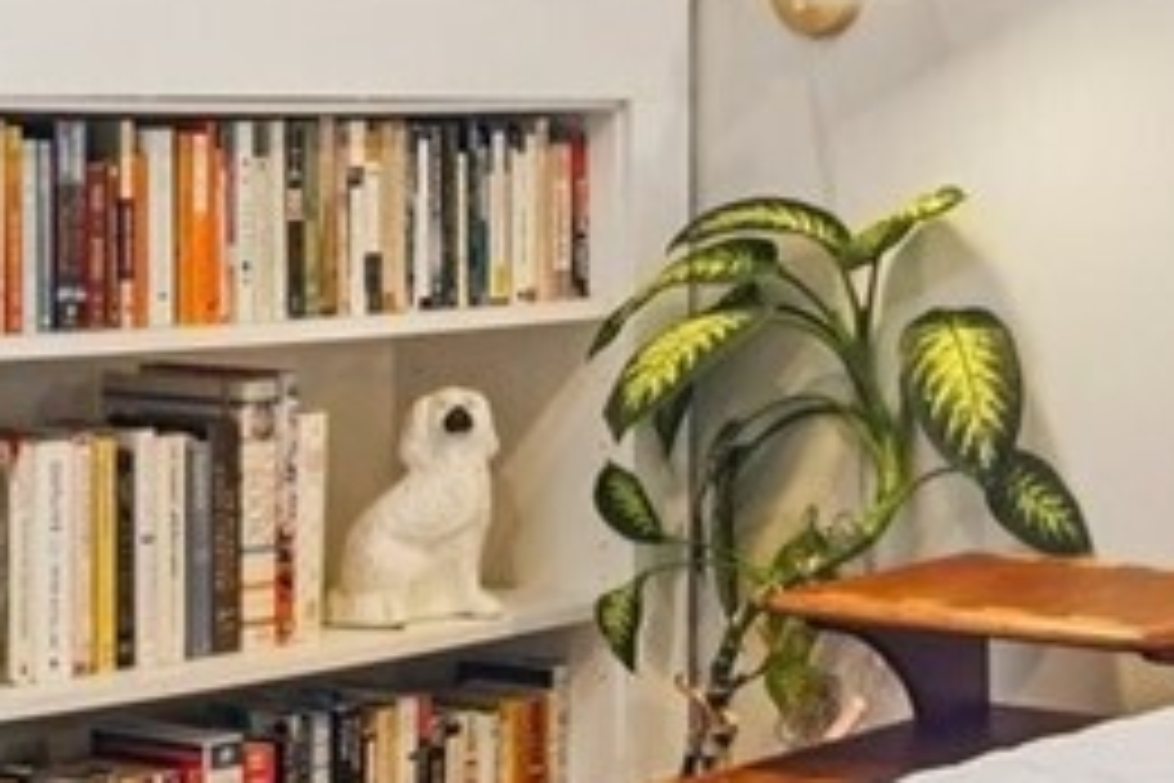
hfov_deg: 18.8
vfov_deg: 13.2
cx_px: 1311
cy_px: 281
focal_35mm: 104
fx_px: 3391
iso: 1600
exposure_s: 1/60
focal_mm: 16
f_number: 8
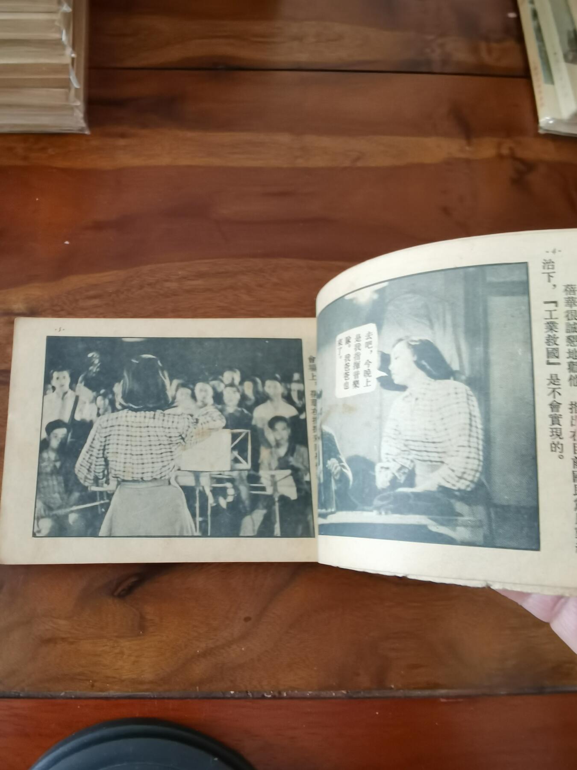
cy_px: 385
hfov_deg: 51.4
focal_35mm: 27
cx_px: 288
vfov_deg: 65.3
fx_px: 600
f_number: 2.2
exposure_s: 1/25
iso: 500
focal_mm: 2.26
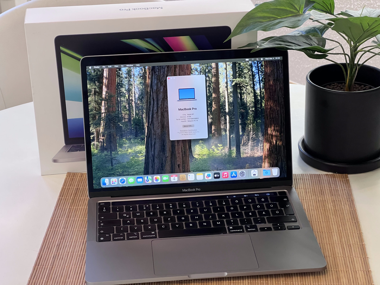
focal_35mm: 77
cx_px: 190
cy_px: 142
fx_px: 845
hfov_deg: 25.3
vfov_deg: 19.1
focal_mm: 9
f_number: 2.8
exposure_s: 1/60
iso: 320
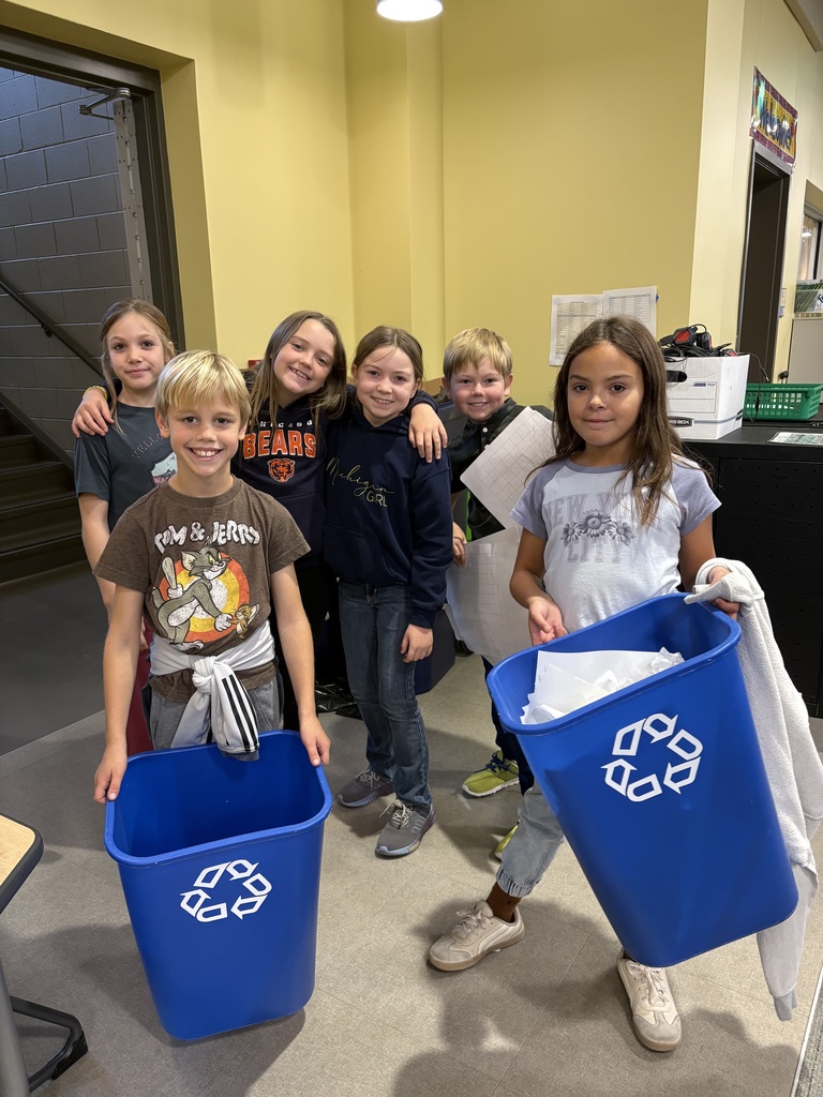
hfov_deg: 53.1
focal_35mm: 26
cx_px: 412
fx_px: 824
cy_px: 548
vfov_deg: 67.3
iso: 200
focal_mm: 5.96
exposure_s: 1/60
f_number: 1.6
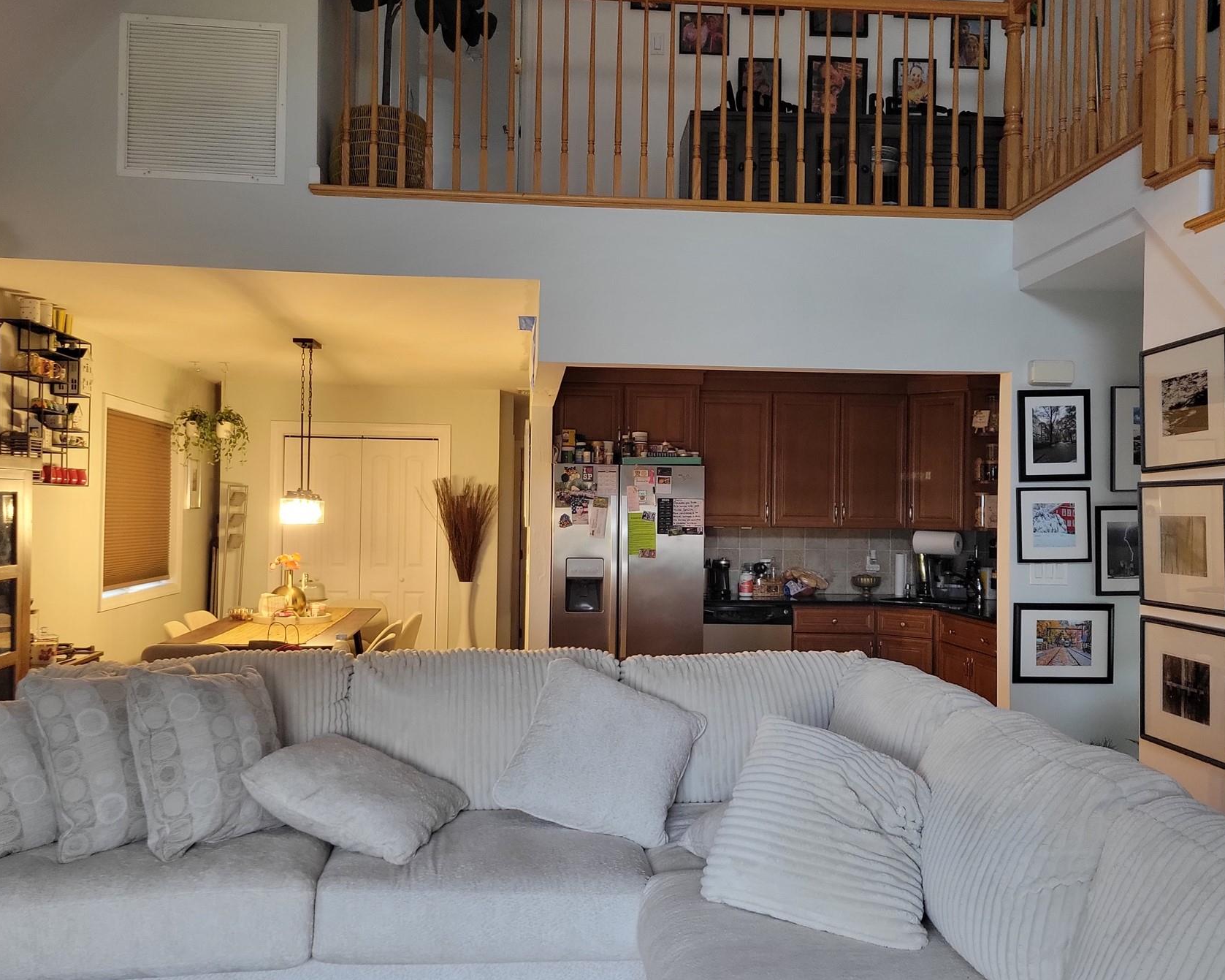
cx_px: 616
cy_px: 501
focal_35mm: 31
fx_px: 1124
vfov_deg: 47.1
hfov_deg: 57.2
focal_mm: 5.4
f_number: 1.8
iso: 250
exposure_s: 1/60
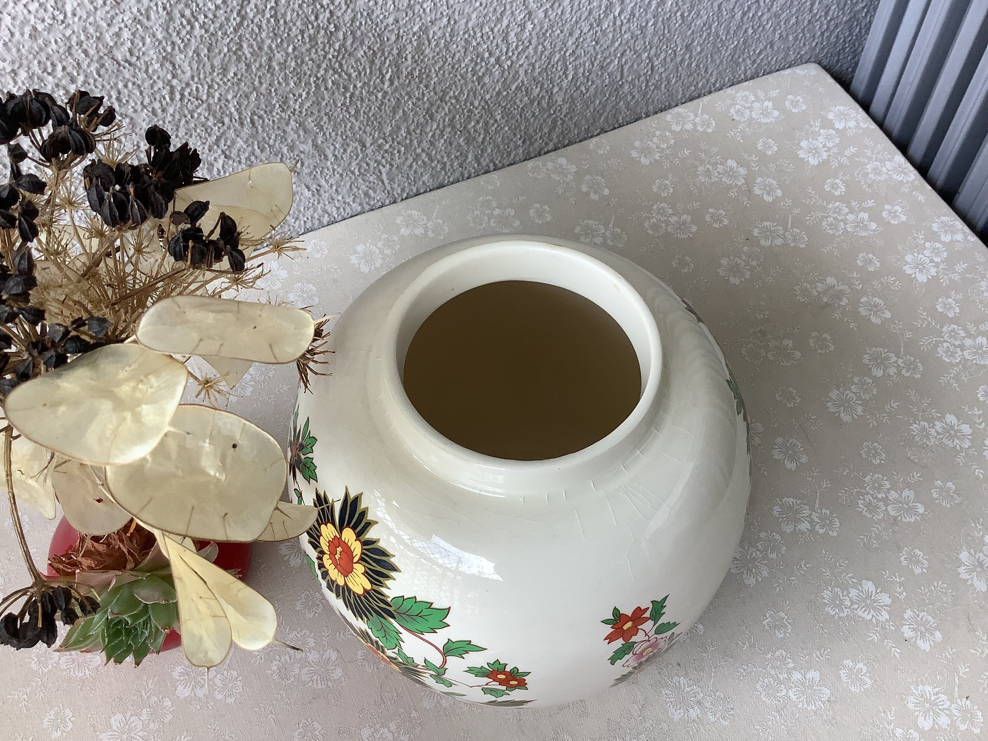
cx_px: 494
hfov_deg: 58.4
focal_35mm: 31
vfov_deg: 45.4
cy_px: 370
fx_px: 885
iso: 50
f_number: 2.4
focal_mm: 3.3
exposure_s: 1/120
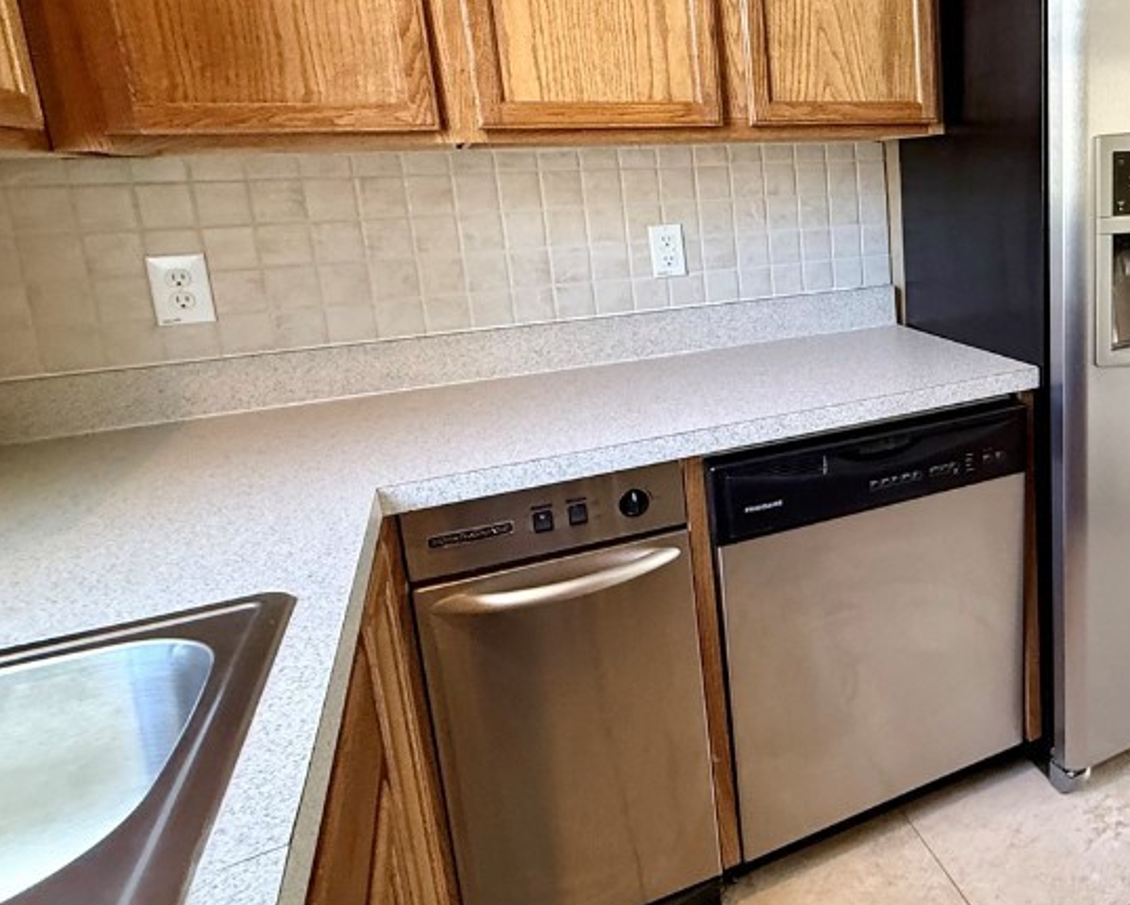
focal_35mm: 26
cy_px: 330
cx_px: 956
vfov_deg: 54.2
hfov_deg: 59.0
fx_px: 870
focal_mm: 2.22
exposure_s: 1/60
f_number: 2.2
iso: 250
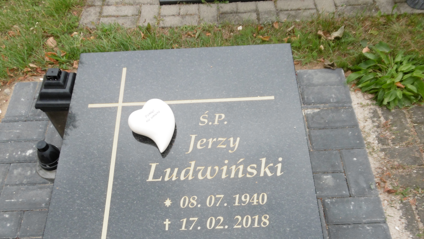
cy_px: 187
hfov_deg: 62.6
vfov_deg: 36.6
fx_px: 349
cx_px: 227
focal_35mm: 31
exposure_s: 1/320
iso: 100
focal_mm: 4.3
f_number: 3.1
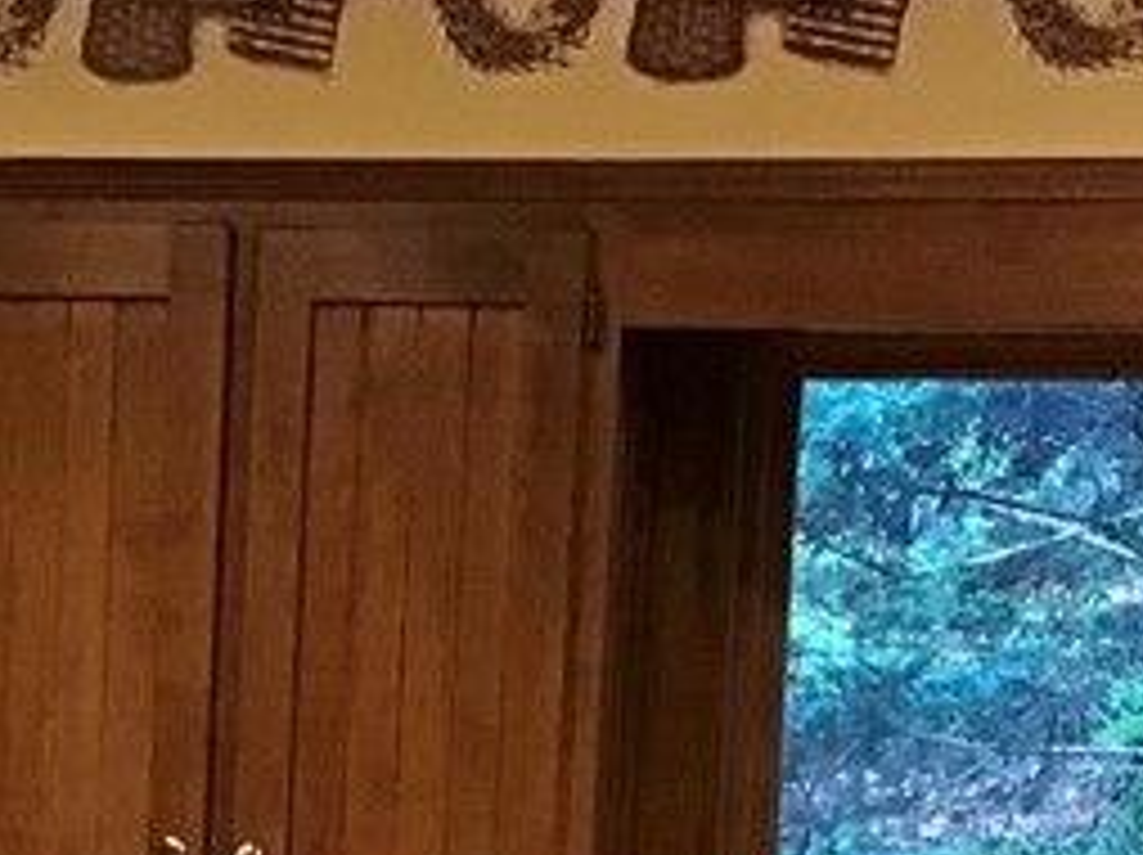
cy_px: 1282
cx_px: 207
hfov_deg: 15.7
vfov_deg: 11.4
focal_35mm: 125
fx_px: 4124
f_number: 2.4
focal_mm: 3.3
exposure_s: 1/30
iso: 160
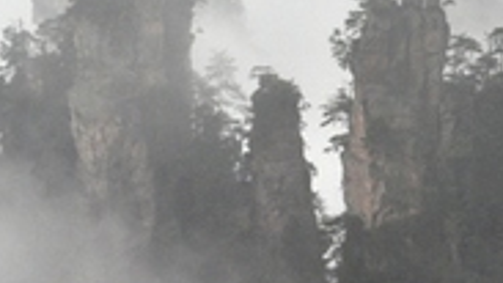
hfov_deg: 14.2
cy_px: 27
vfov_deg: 8.0
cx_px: 366
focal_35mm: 150
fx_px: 2007
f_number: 13
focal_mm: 35
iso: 400
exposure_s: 1/80
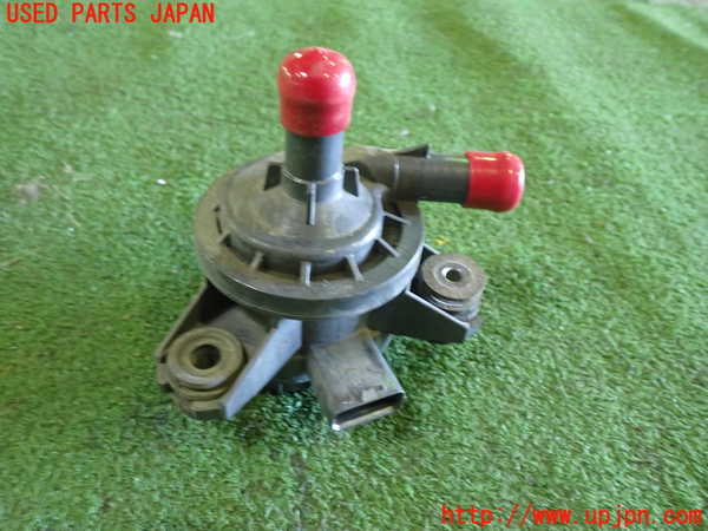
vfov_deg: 46.8
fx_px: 614
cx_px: 354
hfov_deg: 60.0
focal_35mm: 30
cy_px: 266
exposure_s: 1/30
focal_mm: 5.4
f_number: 2.3
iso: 640
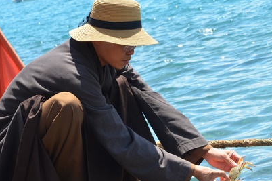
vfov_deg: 8.6
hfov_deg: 12.8
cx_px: 184
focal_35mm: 160
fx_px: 1207
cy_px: 95
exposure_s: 1/640
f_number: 13
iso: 1000
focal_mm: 66
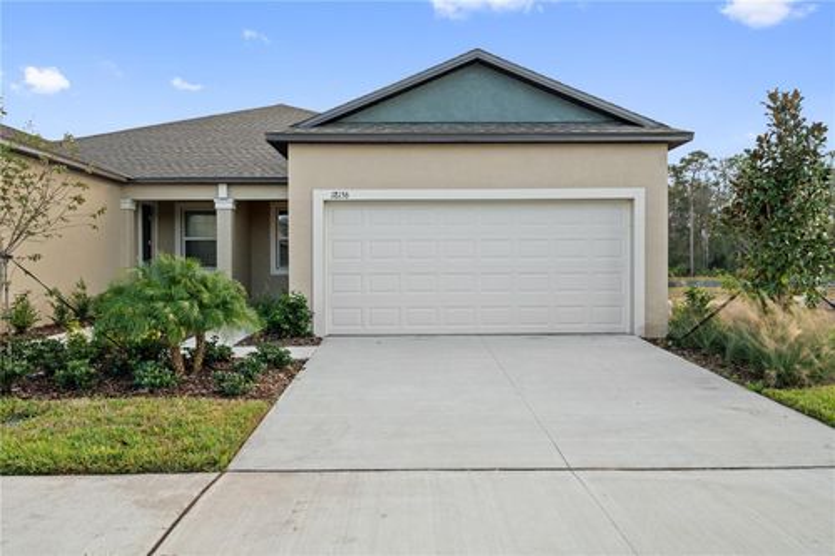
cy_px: 278
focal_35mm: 31
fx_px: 719
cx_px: 418
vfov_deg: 42.3
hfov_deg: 60.3
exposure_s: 1/20
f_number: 9
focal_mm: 31
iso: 320
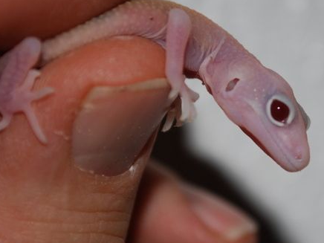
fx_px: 1365
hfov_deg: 13.4
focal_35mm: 146
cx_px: 277
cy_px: 120
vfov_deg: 10.2
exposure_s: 1/60
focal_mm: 55
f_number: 5.6
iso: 200
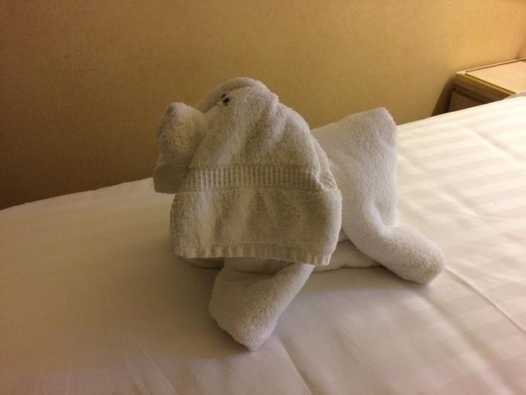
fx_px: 441
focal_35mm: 29
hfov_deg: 61.7
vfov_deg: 48.2
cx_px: 263
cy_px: 198
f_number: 2.2
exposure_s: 1/30
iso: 160
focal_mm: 4.15
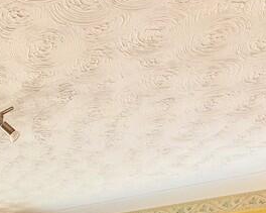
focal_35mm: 53
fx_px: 417
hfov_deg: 32.2
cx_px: -7
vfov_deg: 23.5
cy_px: 309
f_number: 2.2
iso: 64
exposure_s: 1/100
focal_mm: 2.22
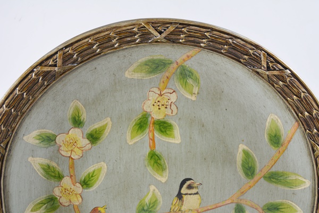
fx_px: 319
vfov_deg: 36.9
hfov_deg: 53.1
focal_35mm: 36
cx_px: 160
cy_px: 106
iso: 400
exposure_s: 1/100
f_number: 5
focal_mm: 24
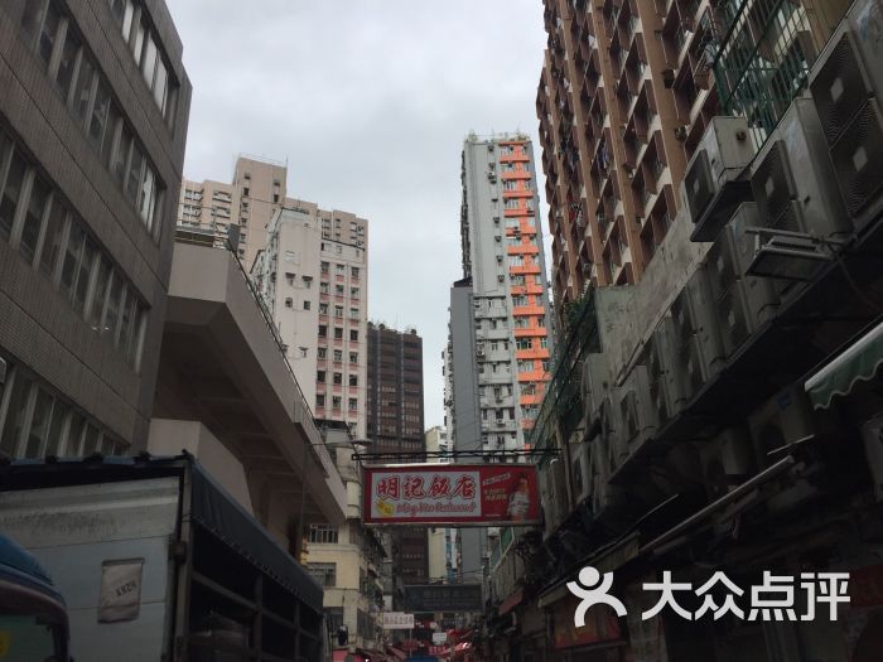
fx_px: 740
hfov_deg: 61.7
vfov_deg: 48.2
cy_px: 331
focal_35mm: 29
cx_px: 442
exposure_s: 1/1276
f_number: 2.2
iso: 32
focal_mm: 4.15
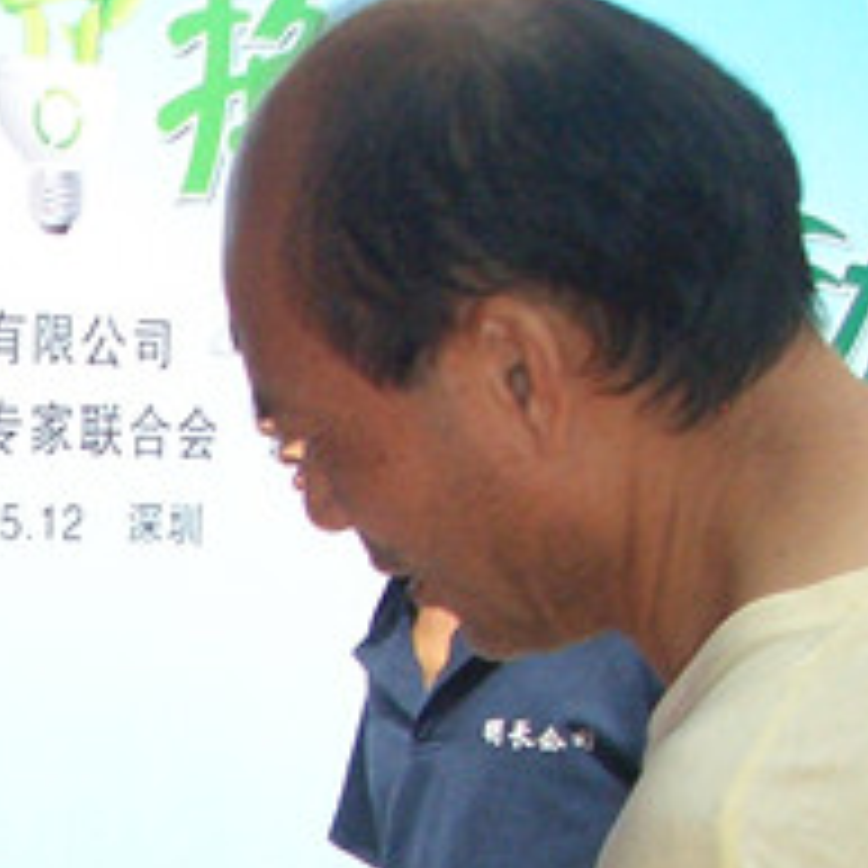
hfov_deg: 12.4
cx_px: -747
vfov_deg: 13.0
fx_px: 3631
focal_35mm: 128
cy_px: 1259
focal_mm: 5.8
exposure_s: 1/400
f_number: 4.3
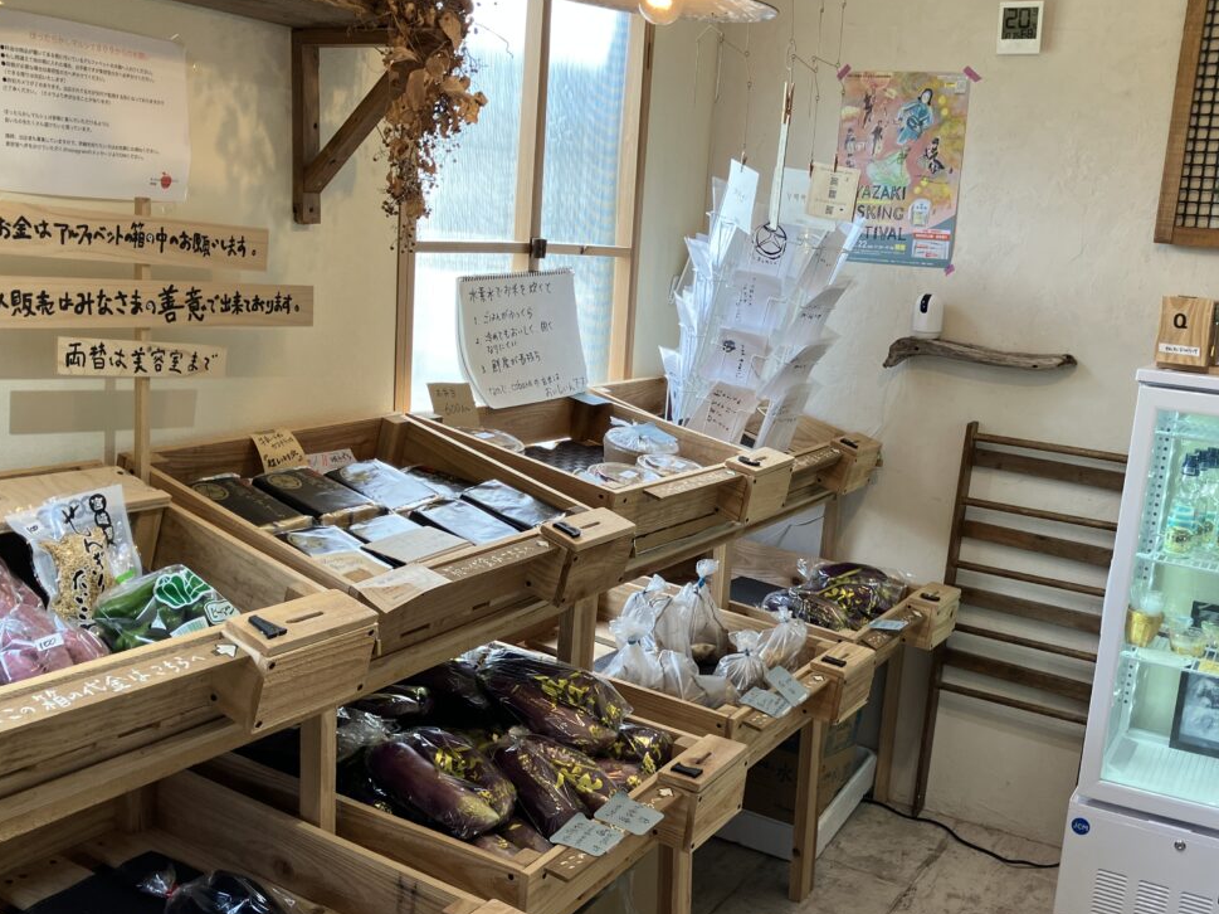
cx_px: 716
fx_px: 1302
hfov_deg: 49.9
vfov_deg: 38.6
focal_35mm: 37
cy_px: 506
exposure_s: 1/60
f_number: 1.8
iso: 50
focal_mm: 3.99
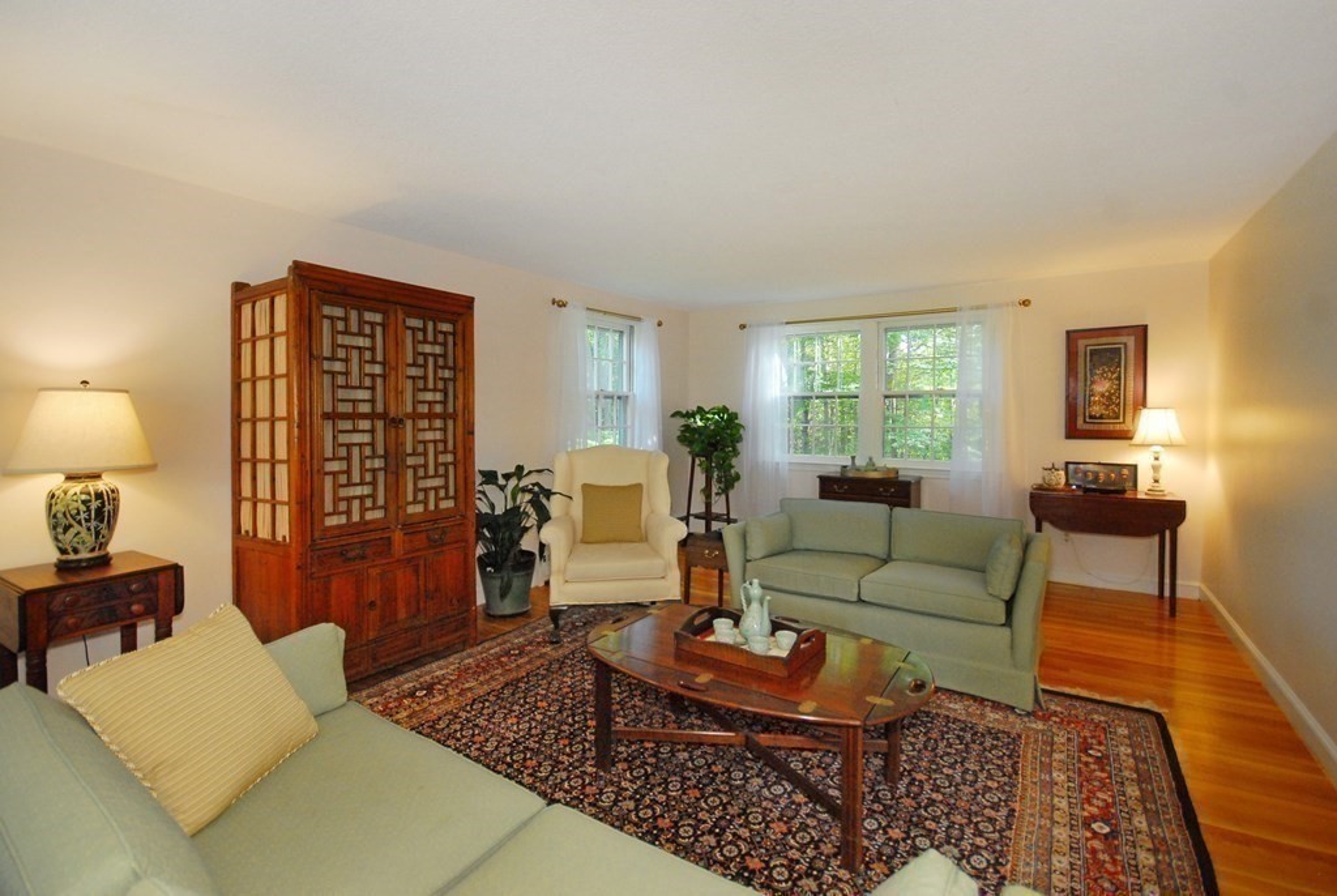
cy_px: 448
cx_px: 668
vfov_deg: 77.5
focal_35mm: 15
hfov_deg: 100.3
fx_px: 558
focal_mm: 10
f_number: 4.5
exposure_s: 1/50
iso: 640
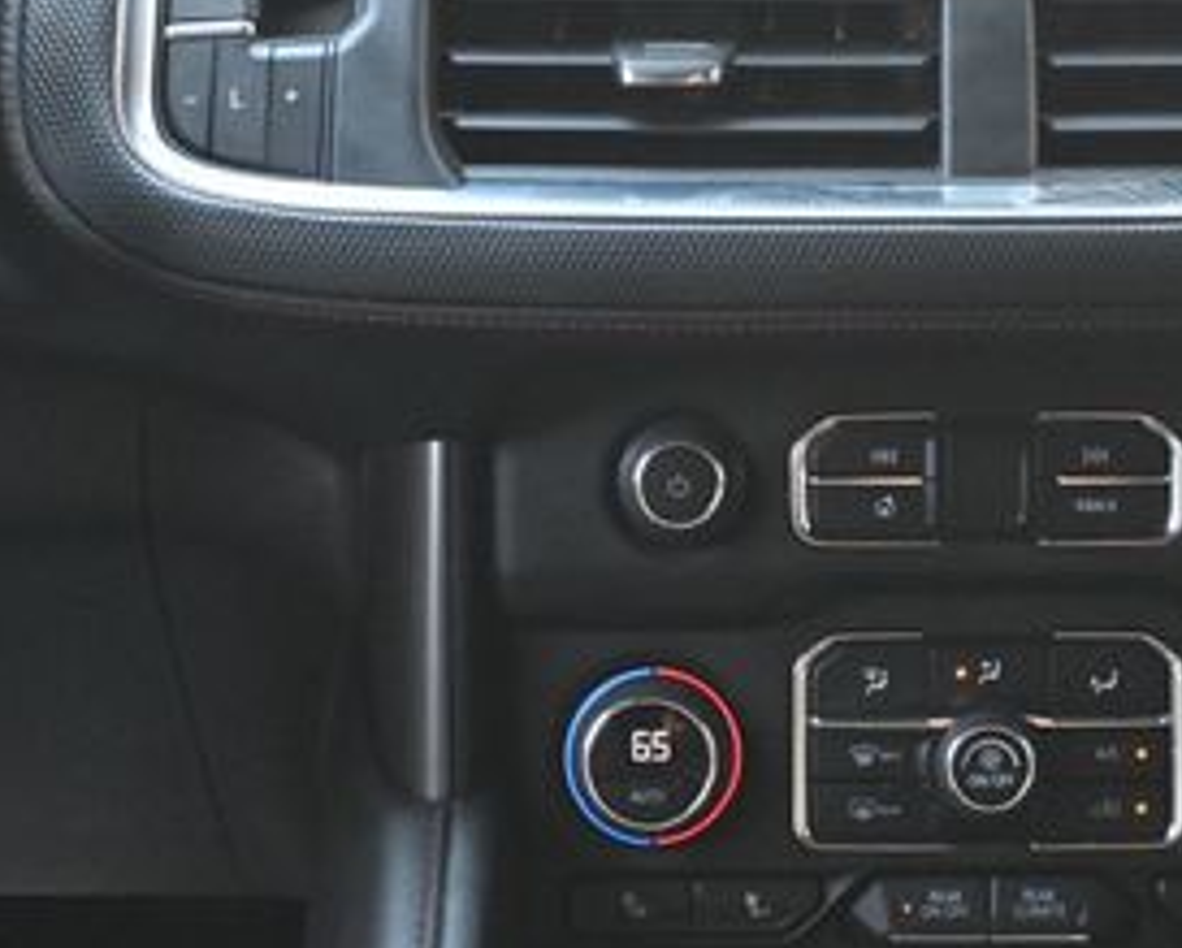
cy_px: 117
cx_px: 1026
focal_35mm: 112
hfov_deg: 16.9
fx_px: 3922
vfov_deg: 13.7
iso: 3200
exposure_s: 1/125
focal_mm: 34
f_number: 5
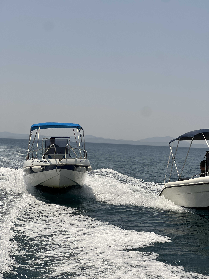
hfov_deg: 19.1
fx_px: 620
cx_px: 104
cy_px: 140
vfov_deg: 25.3
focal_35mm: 77
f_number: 2.8
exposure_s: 1/1980
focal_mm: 9
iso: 32
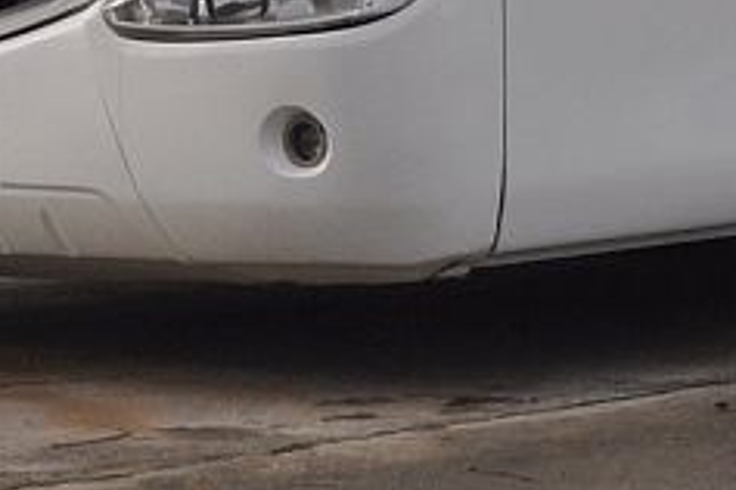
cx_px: 1247
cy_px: -751
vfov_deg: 4.7
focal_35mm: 286
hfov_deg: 7.0
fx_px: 5847
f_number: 5
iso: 400
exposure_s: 1/1250
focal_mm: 32
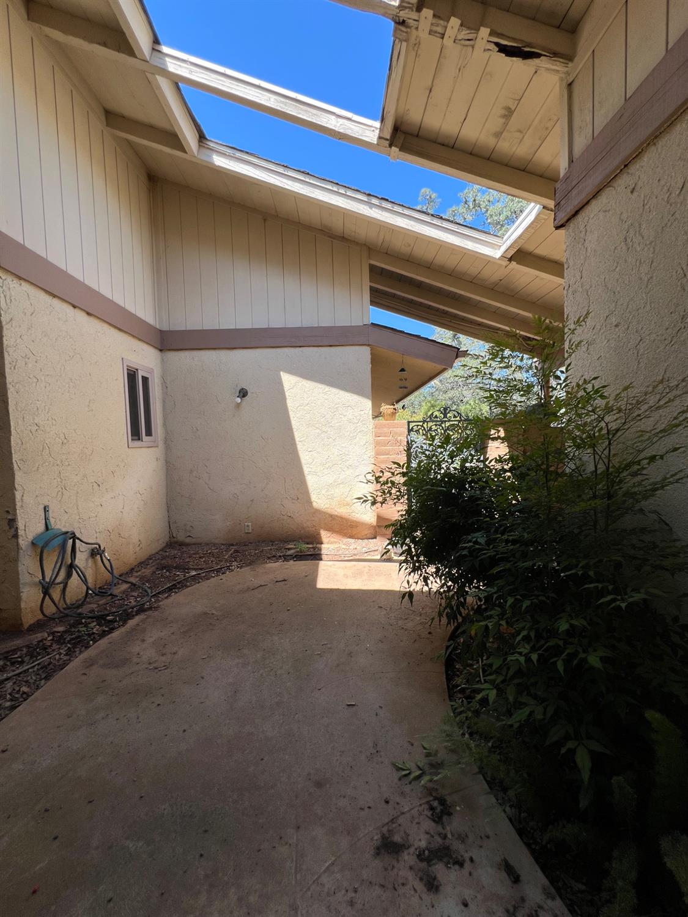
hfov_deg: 89.9
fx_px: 345
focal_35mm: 13
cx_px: 344
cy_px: 458
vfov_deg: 106.2
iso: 32
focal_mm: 1.57
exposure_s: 1/464
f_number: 1.8
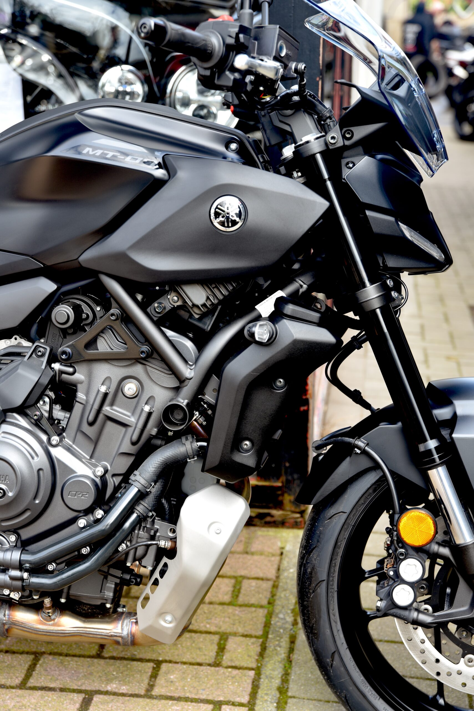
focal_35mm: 62
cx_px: 237
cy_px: 356
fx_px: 1223
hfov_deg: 21.9
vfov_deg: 32.4
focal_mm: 62
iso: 100
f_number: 4.5
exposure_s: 1/80
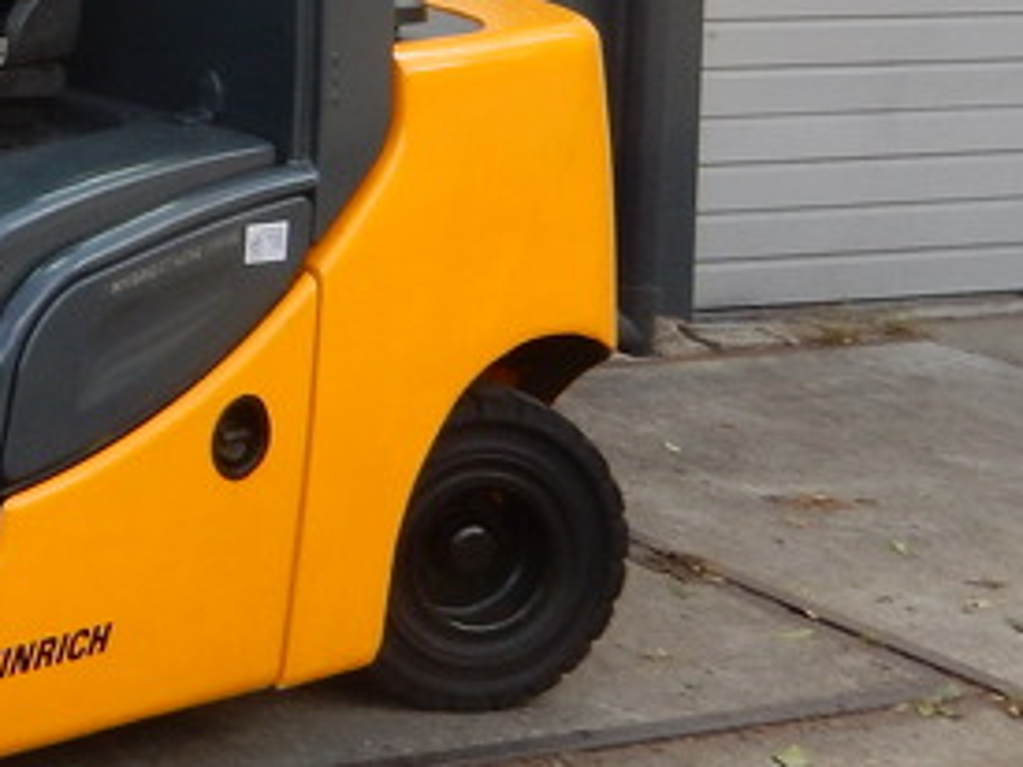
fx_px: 2747
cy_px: -216
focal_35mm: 93
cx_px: -629
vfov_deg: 15.2
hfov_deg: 18.1
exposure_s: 1/250
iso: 125
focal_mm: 4.5
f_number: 3.7
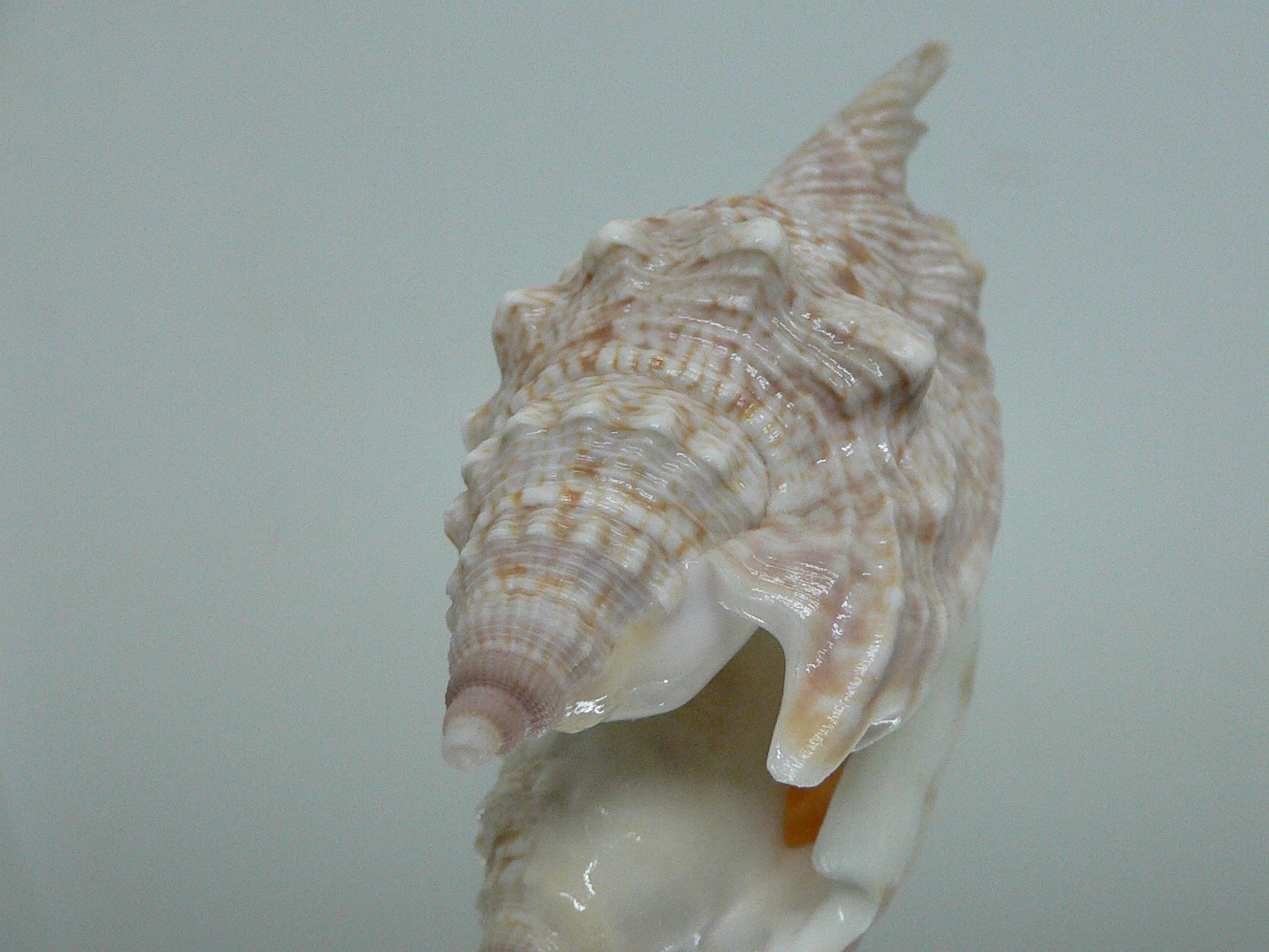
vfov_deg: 35.1
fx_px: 1503
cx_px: 677
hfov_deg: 45.7
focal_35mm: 41
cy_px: 495
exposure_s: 1/60
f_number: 2.8
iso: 200
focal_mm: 4.6
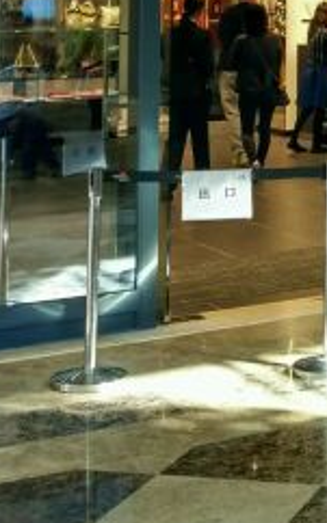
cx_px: 514
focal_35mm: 92
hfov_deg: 13.3
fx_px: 1313
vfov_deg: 21.0
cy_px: -104
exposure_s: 1/33
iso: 436
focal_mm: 4.12
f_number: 2
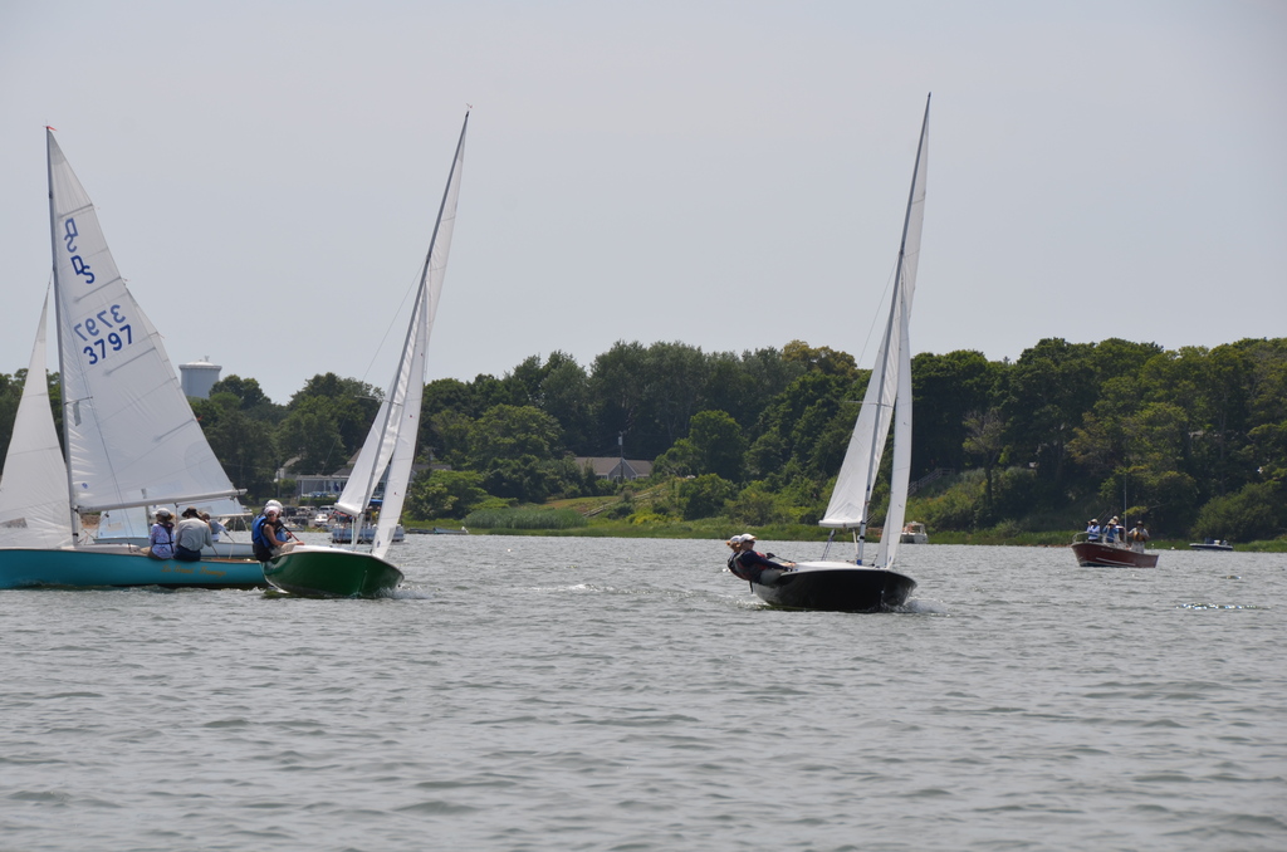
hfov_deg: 12.3
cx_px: 644
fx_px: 5993
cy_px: 426
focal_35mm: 168
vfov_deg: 8.1
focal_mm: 112
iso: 100
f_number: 9
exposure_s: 1/320
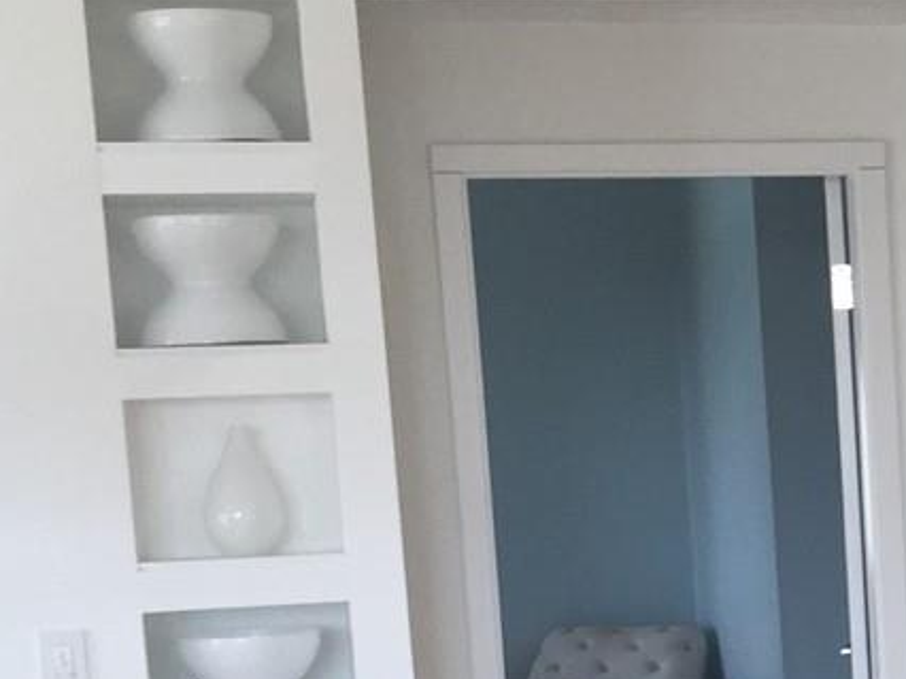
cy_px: 860
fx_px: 2851
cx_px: 1310
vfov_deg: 13.1
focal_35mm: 109
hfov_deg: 16.6
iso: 50
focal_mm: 4.15
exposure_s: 1/120
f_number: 2.2
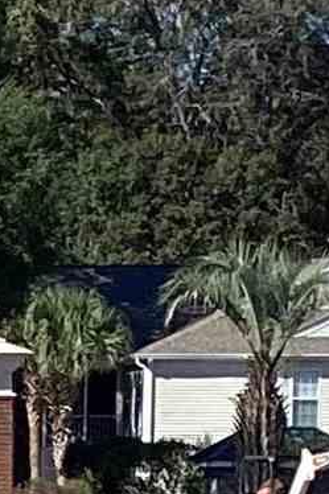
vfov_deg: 7.7
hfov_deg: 4.9
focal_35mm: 265
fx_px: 3636
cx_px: -682
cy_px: 561
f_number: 2.4
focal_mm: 3.3
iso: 25
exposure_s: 1/1045
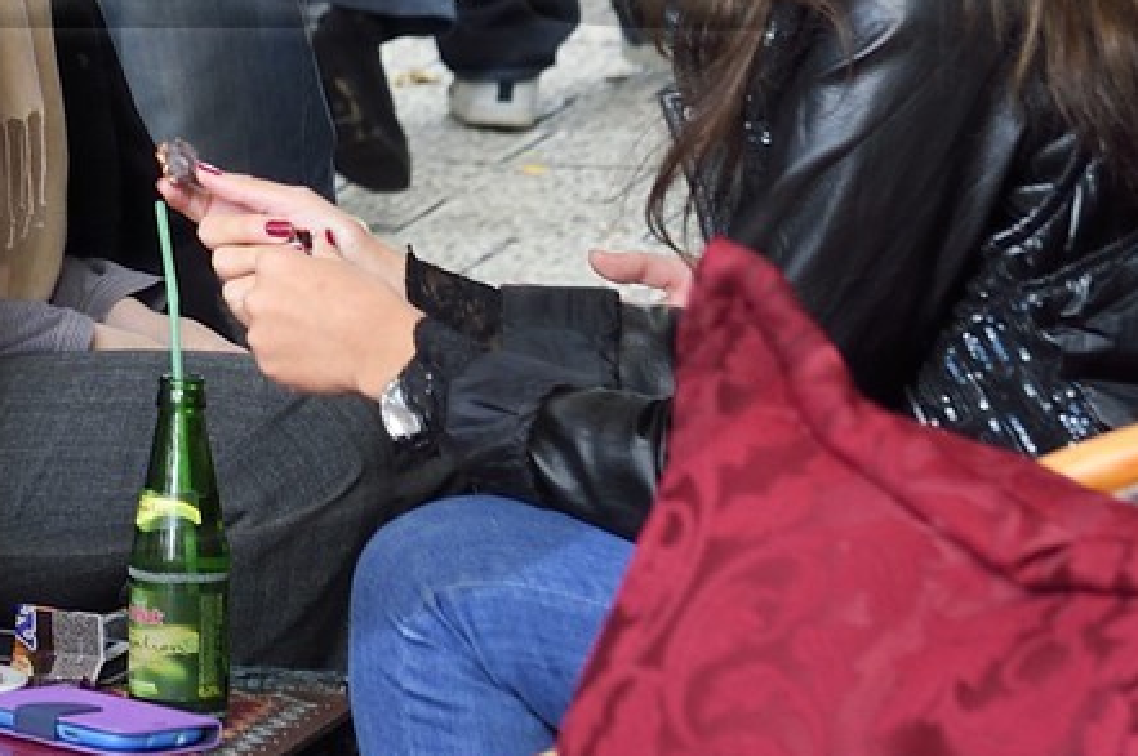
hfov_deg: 9.1
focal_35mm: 225
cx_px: 28
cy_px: -391
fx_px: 7105
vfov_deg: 6.0
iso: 800
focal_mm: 62
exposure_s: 1/160
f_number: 5
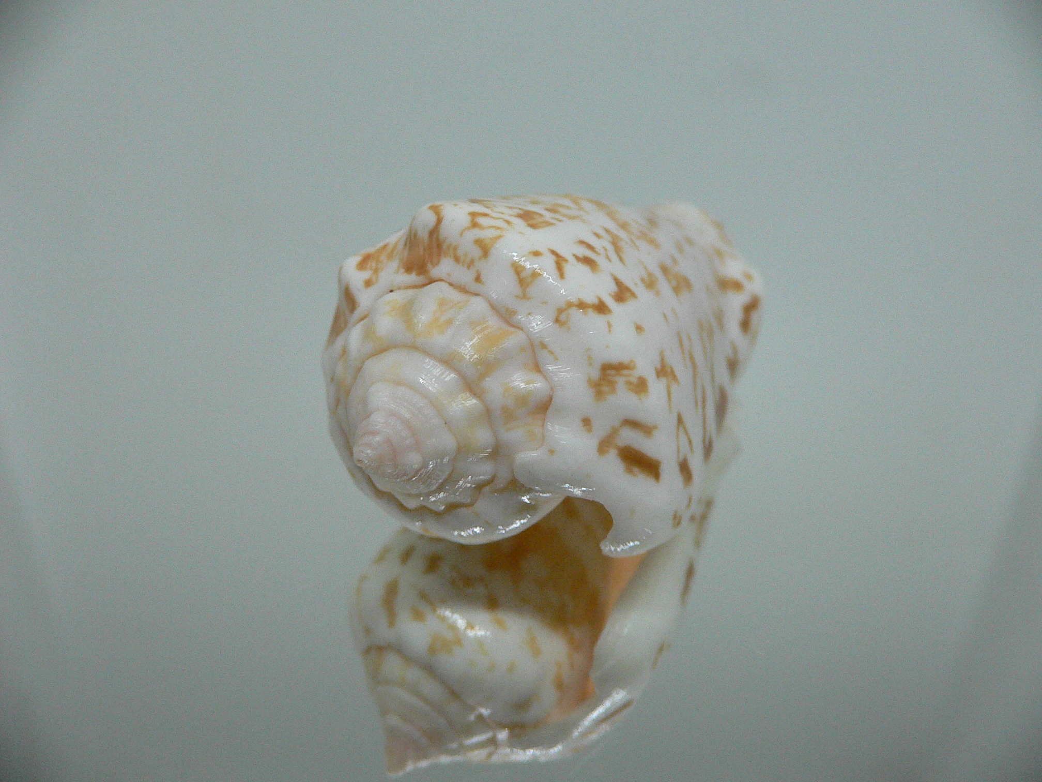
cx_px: 521
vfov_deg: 40.7
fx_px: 1054
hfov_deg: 52.6
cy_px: 391
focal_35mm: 35
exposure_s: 1/60
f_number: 2.8
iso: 200
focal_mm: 4.6
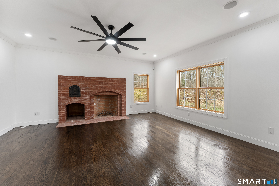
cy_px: 93
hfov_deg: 104.3
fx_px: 108
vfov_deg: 81.2
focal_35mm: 14
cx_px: 140
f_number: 8
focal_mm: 14
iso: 320
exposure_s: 1/8
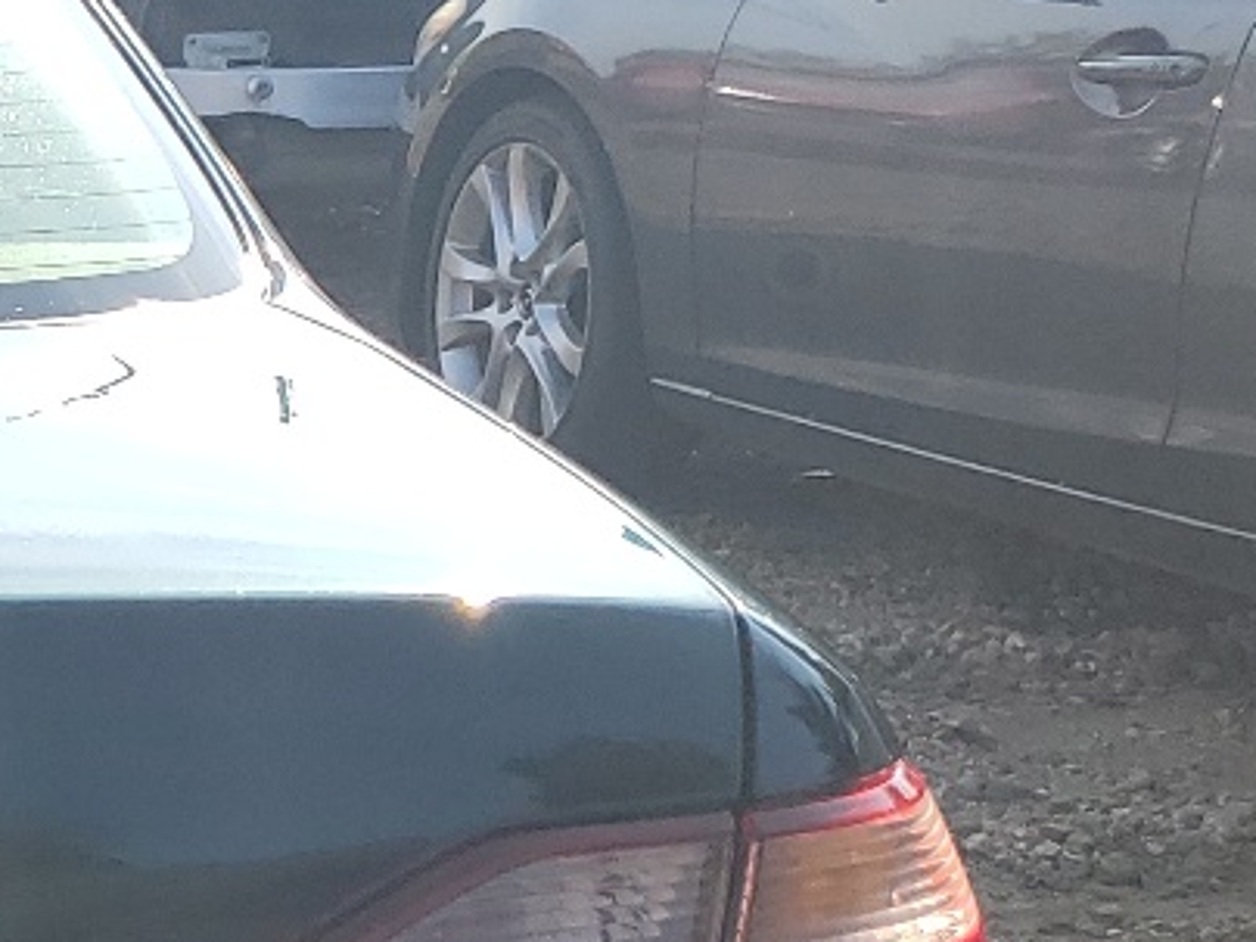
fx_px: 3737
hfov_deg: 16.2
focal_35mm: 103
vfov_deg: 14.0
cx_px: -967
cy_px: 1113
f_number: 1.5
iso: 50
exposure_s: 1/1667
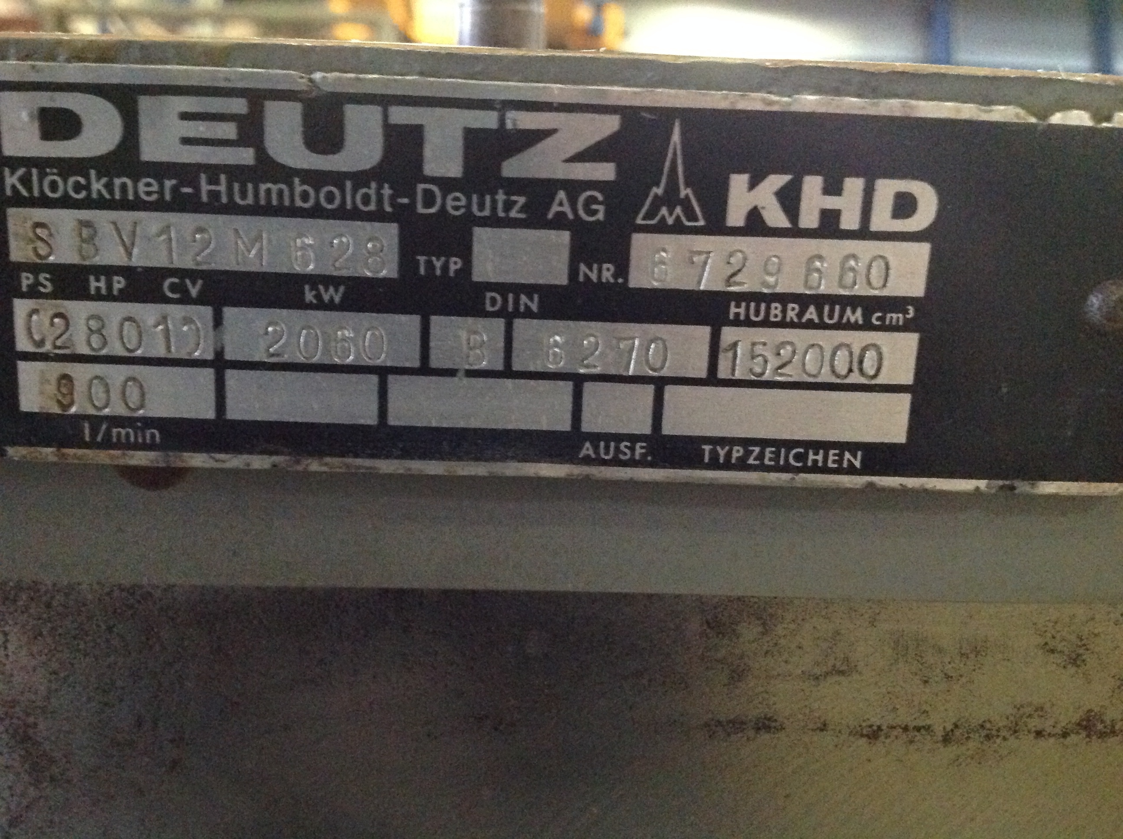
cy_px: 420
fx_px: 1134
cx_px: 562
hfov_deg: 52.7
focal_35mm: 35
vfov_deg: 40.6
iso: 800
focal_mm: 4.28
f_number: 2.4
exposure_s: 1/15
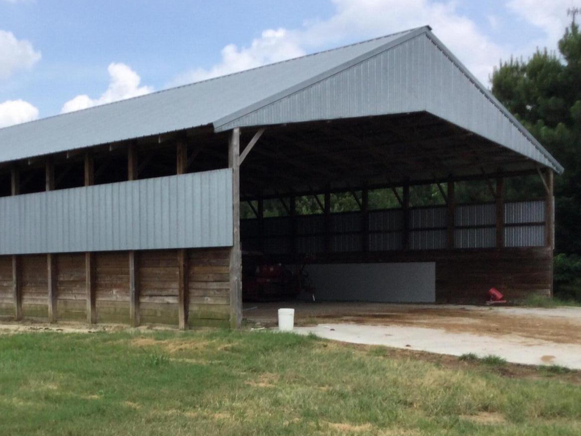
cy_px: 298
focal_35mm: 53
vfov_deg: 27.3
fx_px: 889
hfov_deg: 35.8
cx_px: 187
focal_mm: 3.3
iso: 25
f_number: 2.4
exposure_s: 1/1294
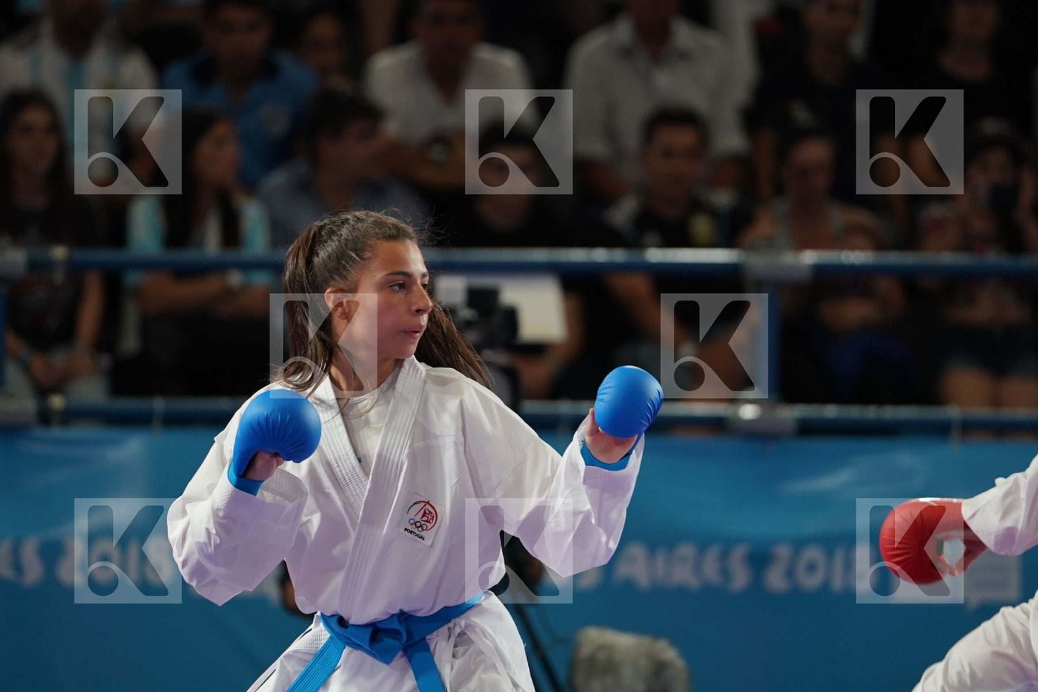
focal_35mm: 300
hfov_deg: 6.9
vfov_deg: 4.6
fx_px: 8649
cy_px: 346
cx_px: 519
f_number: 2.8
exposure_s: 1/1000
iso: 1000
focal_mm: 200
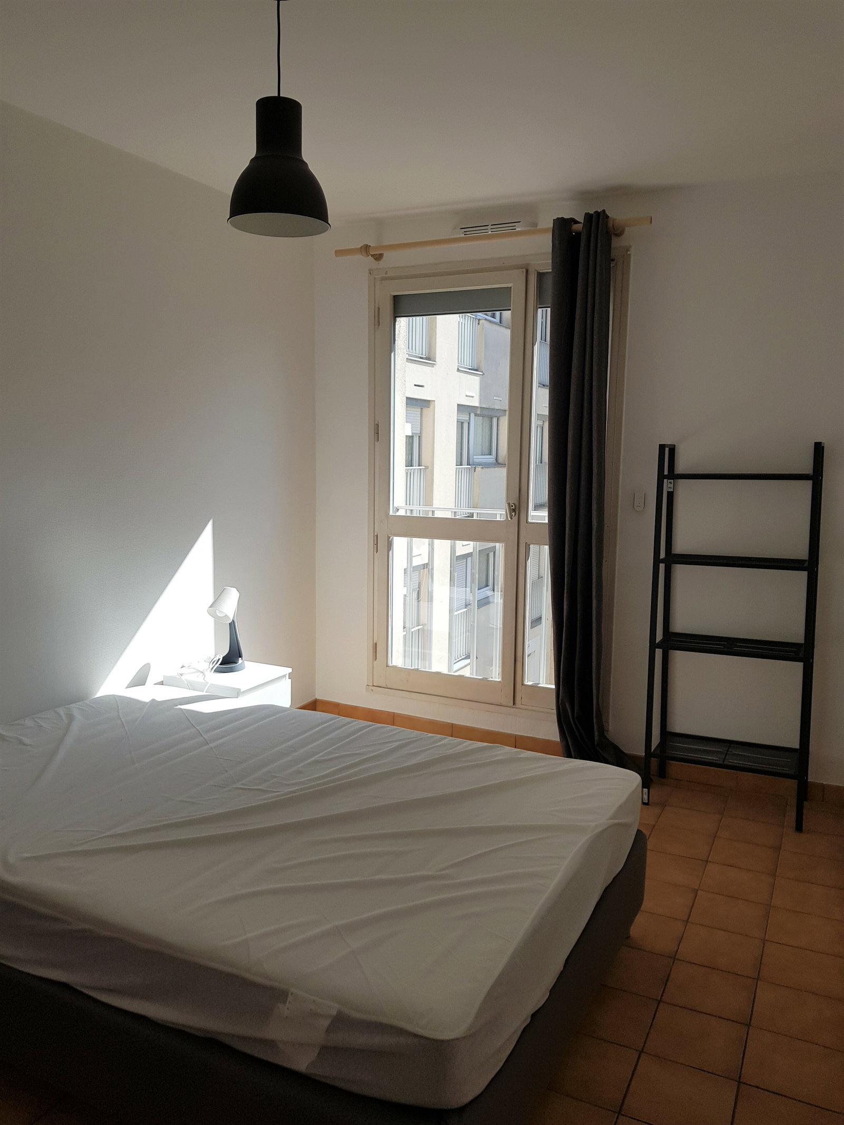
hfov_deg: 53.1
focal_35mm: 26
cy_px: 562
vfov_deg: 67.3
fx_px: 845
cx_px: 422
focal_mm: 4.2
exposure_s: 1/1292
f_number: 1.7
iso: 40
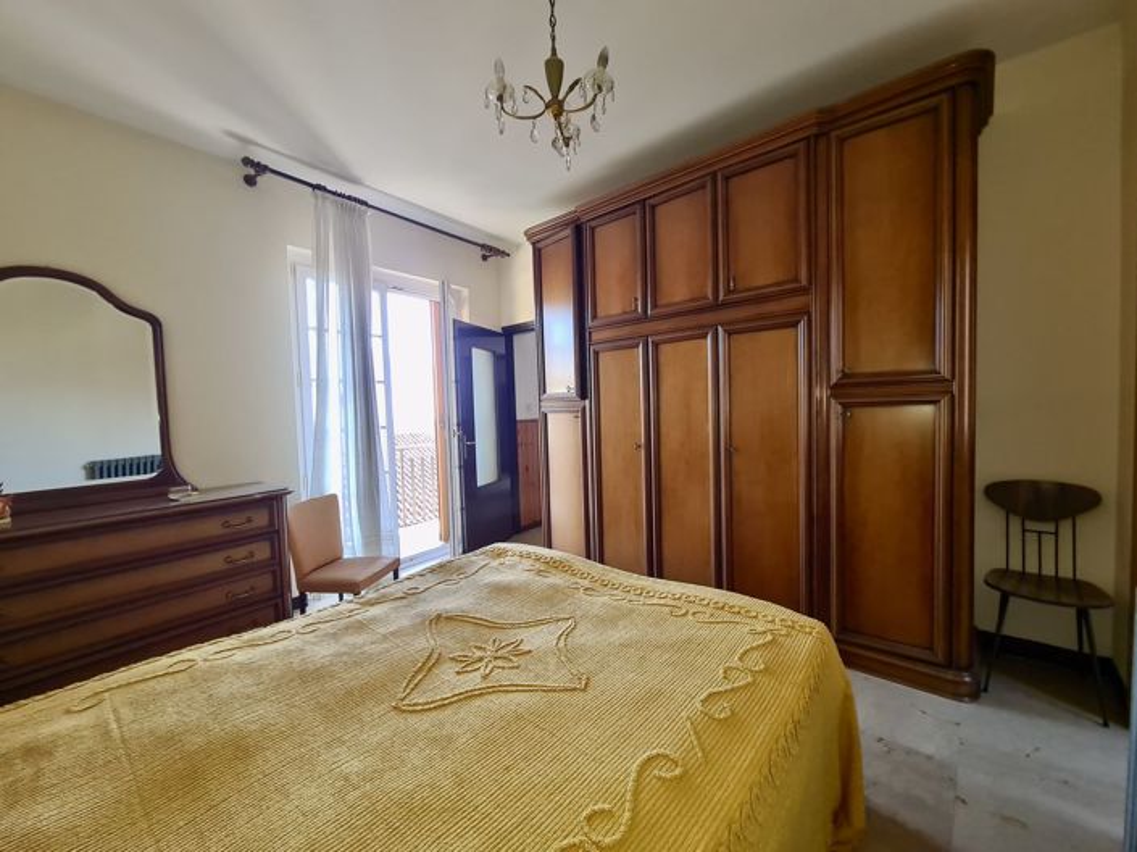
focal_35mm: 13
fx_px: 427
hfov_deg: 106.2
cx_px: 568
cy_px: 426
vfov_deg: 89.9
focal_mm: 2.2
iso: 125
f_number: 2.2
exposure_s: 1/50
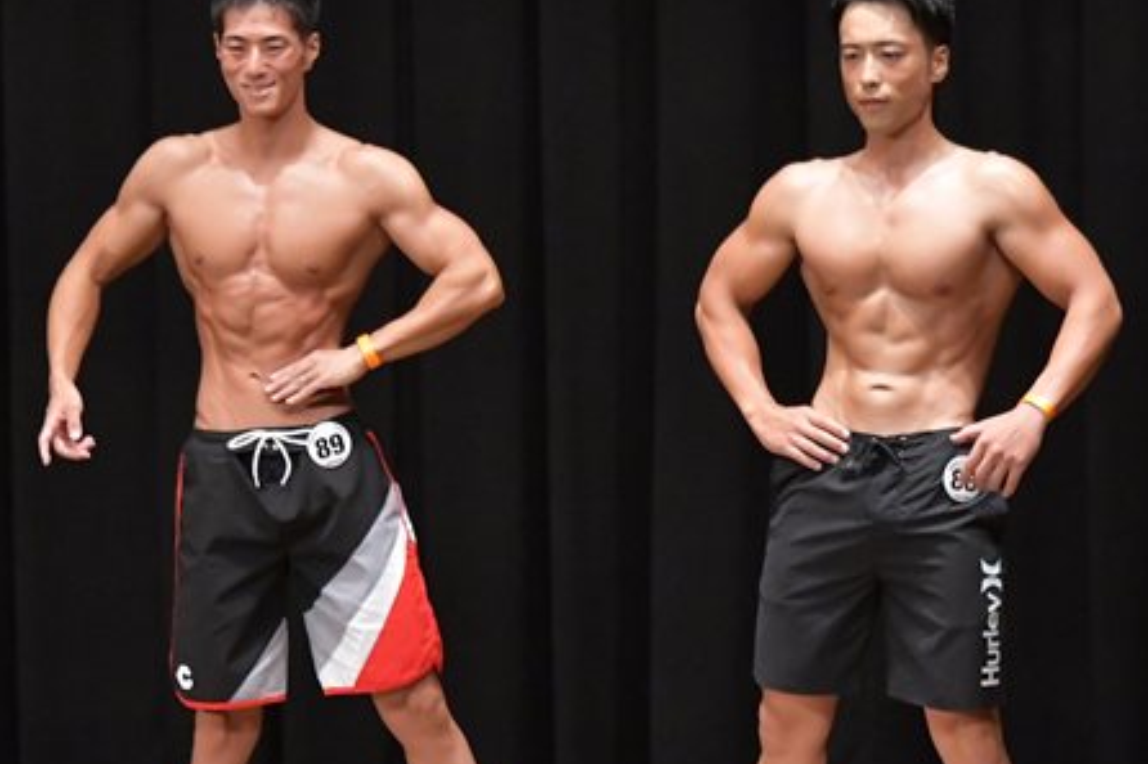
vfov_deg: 3.9
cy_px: 561
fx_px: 11188
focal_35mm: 351
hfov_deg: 5.9
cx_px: 737
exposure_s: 1/400
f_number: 5.6
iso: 6400
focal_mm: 135
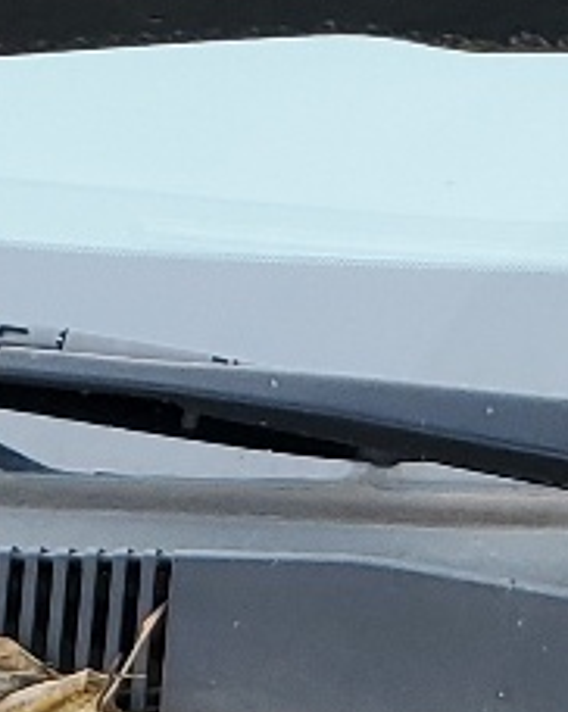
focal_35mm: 178
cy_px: 1777
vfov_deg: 9.5
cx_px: 1055
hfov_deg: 8.3
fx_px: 3745
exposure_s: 1/120
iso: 58
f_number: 1.5
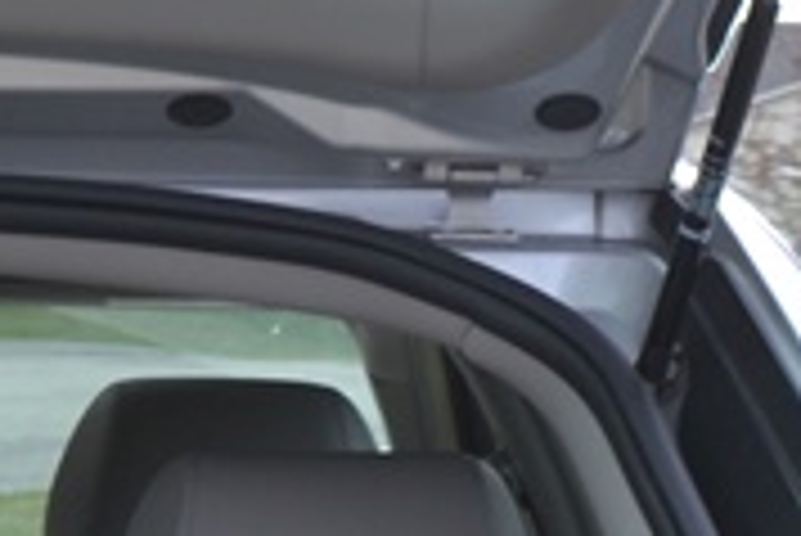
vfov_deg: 5.4
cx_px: 248
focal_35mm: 245
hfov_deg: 8.4
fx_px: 5451
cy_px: 1444
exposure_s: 1/125
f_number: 5.6
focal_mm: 29
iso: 160
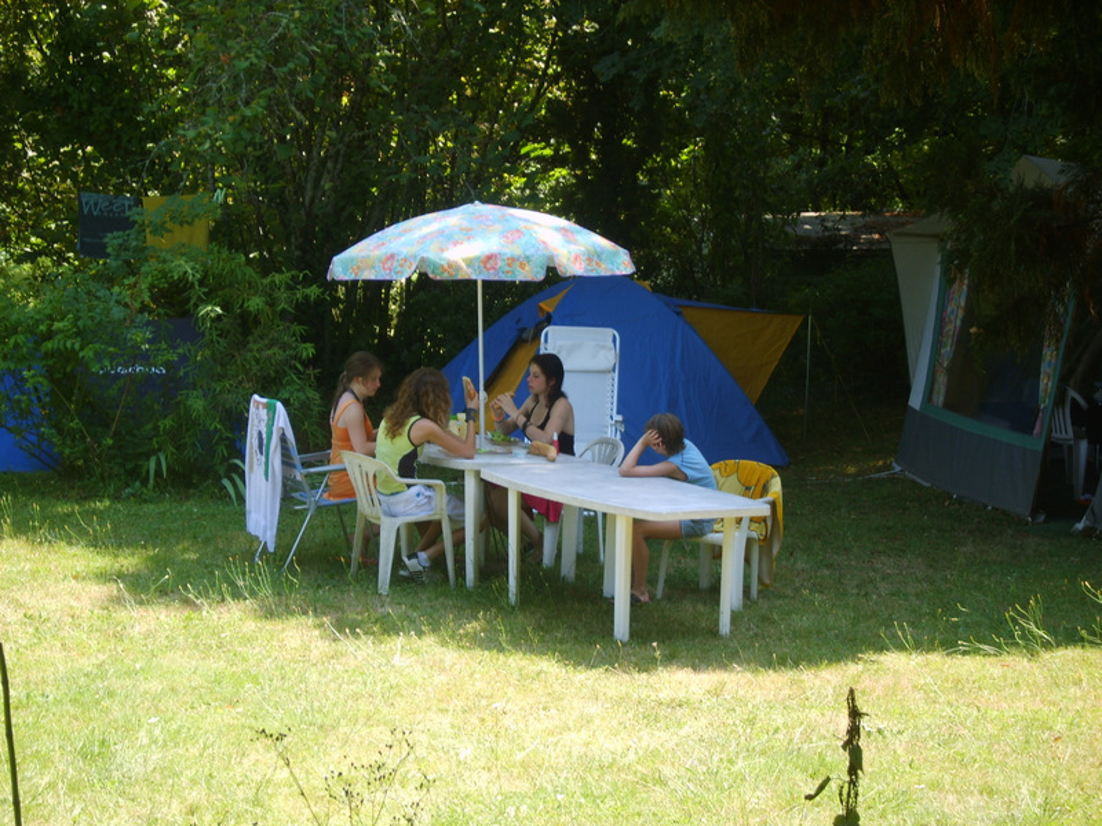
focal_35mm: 105
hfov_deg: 18.7
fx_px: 3343
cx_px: 551
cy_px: 413
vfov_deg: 14.1
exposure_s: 1/60
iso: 50
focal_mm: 22.2
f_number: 5.1
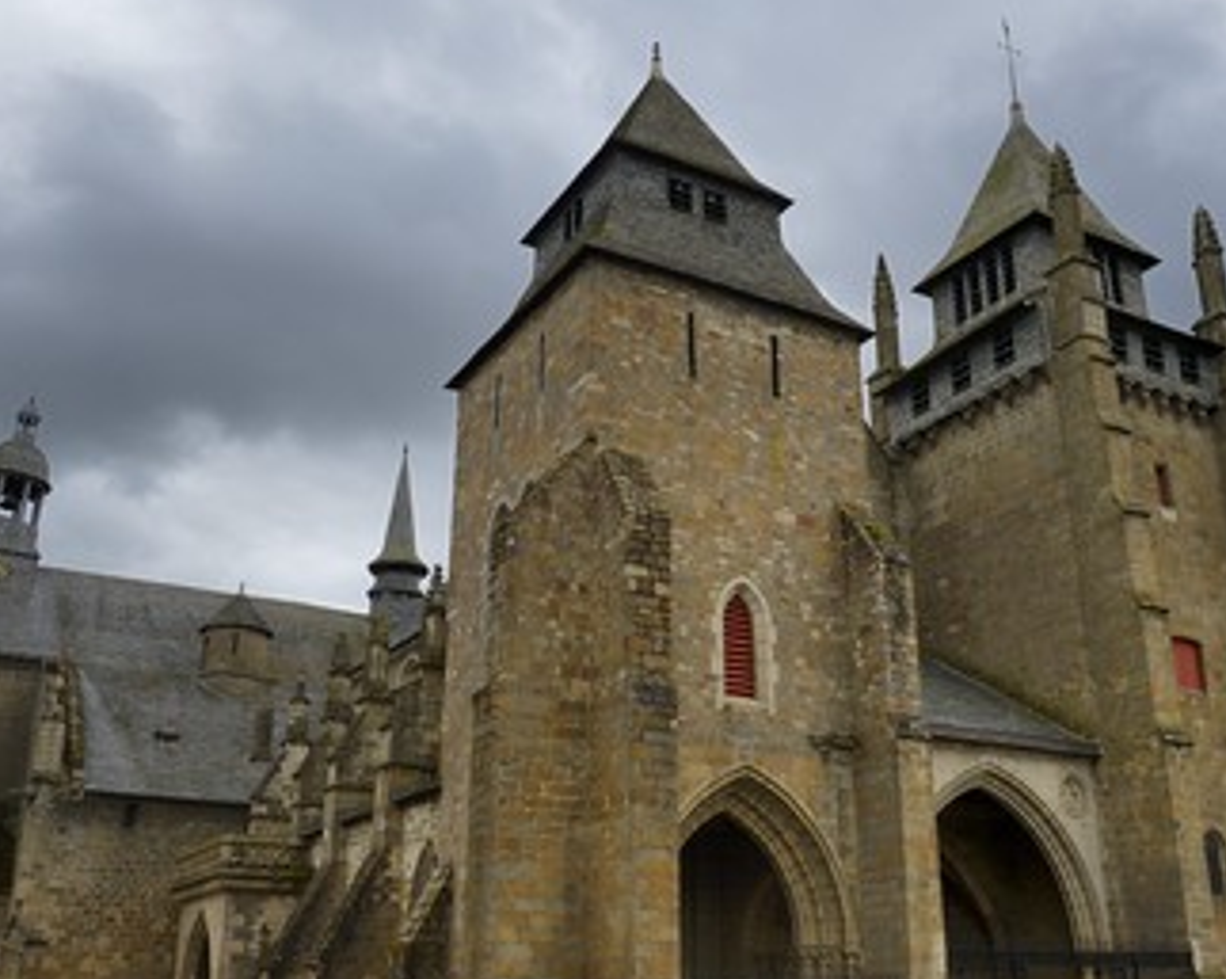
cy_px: 499
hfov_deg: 48.0
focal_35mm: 38
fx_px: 1378
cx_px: 640
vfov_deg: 39.1
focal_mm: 31
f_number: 7.1
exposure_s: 1/250
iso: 200
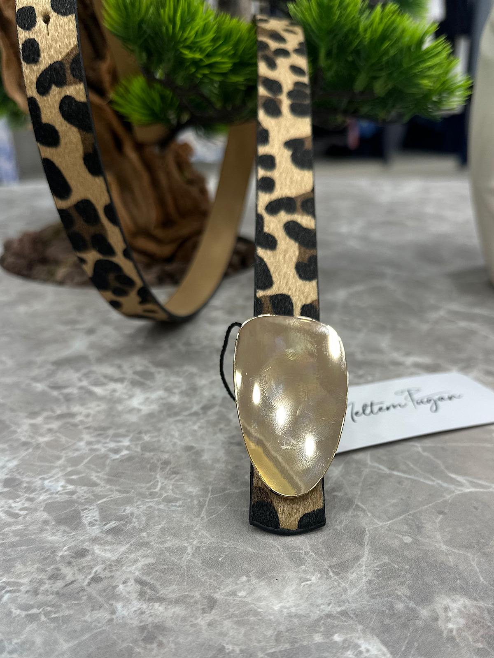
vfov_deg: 71.6
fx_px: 457
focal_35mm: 24
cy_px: 329
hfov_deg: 56.8
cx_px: 247
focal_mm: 6.86
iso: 64
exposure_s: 1/121
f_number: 1.78
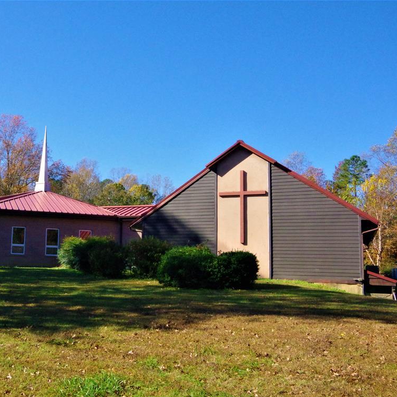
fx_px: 454
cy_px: 201
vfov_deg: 47.2
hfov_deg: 45.8
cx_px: 106
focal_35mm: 35
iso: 6400
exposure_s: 1/800
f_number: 22
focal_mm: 18
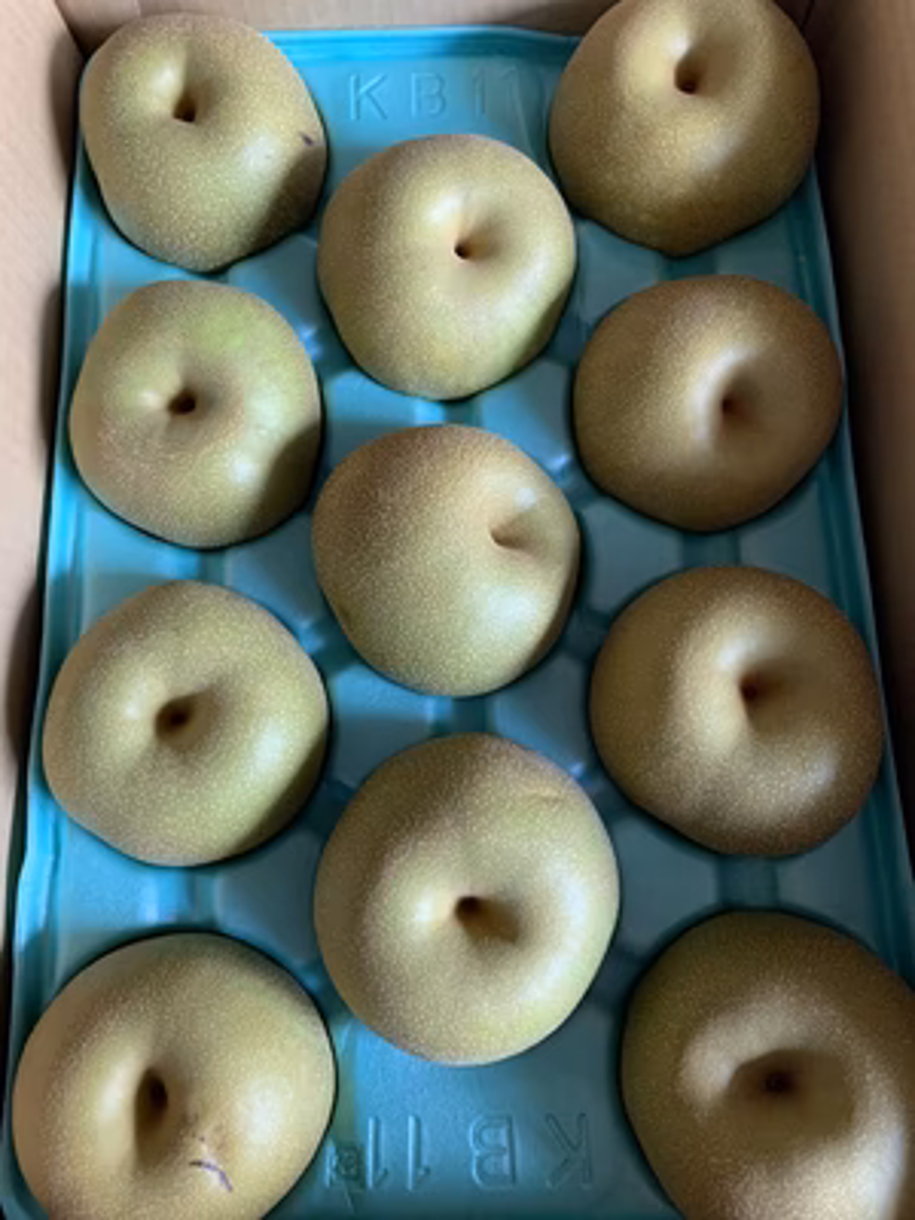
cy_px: 610
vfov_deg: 67.3
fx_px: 916
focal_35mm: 26
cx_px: 458
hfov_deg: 53.1
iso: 250
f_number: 1.8
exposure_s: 1/60
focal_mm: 4.25
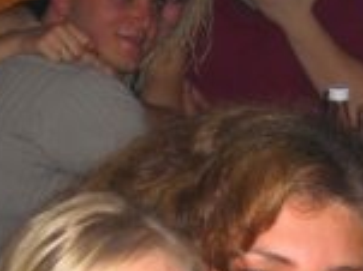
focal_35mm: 151
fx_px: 1582
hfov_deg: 13.0
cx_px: 300
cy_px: 384
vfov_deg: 9.6
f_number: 2.8
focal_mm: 7.9
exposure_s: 1/60
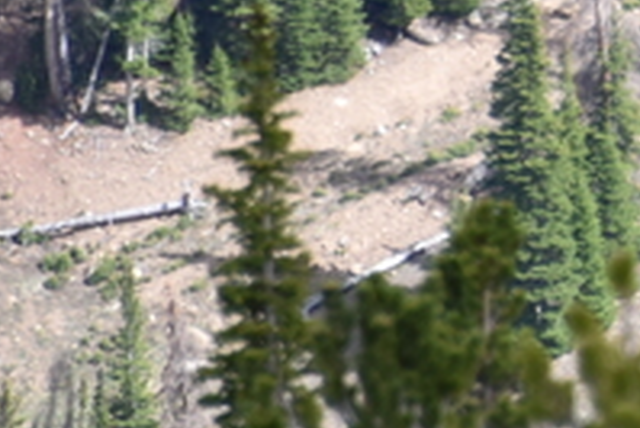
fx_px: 34317
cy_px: -190
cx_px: 1216
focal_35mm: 1929
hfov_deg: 1.1
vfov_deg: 0.7
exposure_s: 1/640
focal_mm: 300
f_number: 5.6
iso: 360
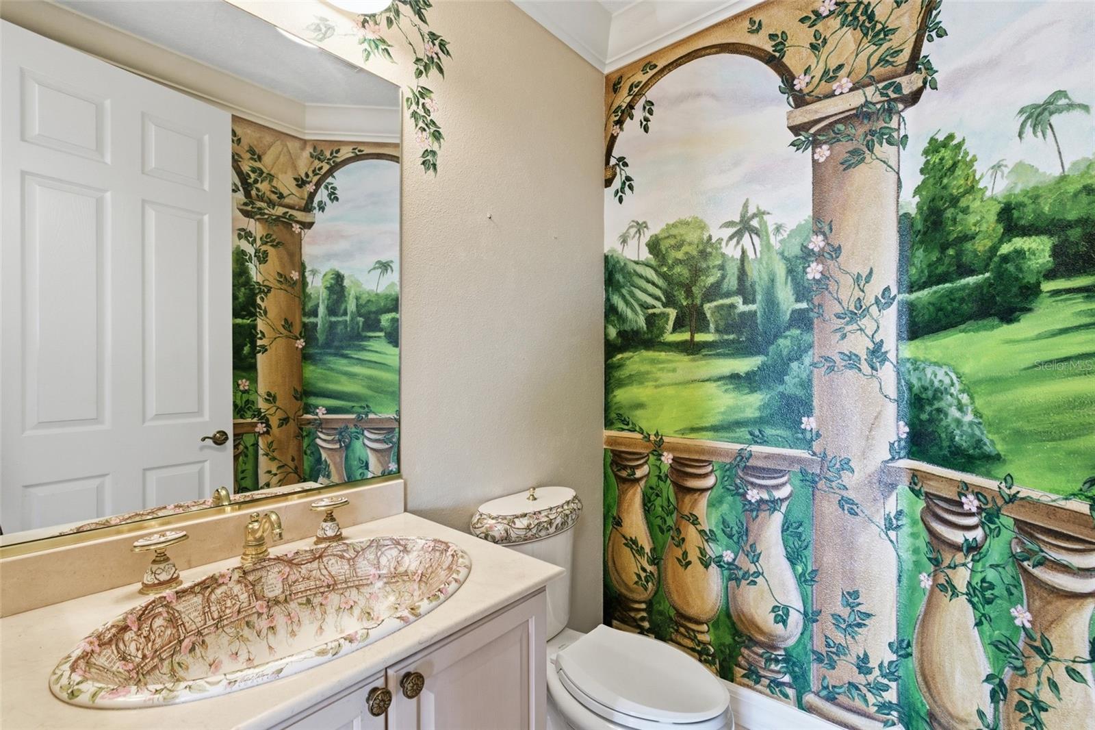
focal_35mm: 16
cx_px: 548
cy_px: 365
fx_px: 487
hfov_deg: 96.7
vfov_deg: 73.7
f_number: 9
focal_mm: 16
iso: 400
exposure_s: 1/30
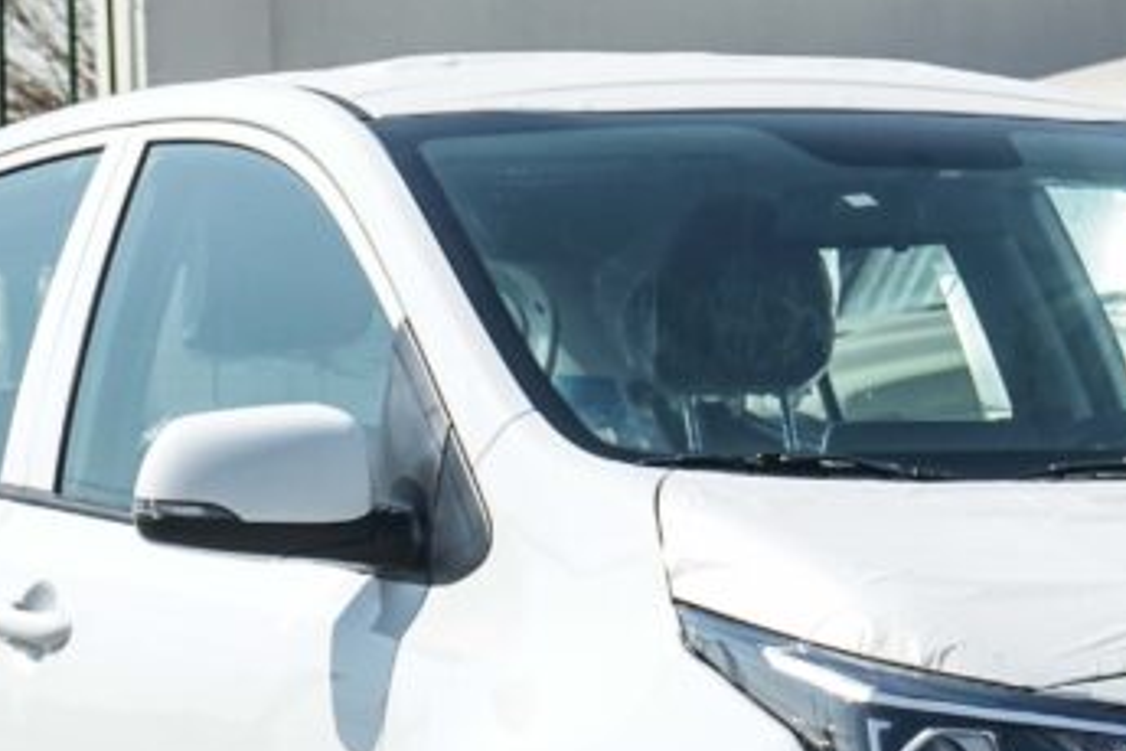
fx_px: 6505
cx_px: 862
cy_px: 838
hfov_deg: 9.9
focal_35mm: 208
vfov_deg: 6.6
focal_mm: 70
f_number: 10
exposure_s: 1/640
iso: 400
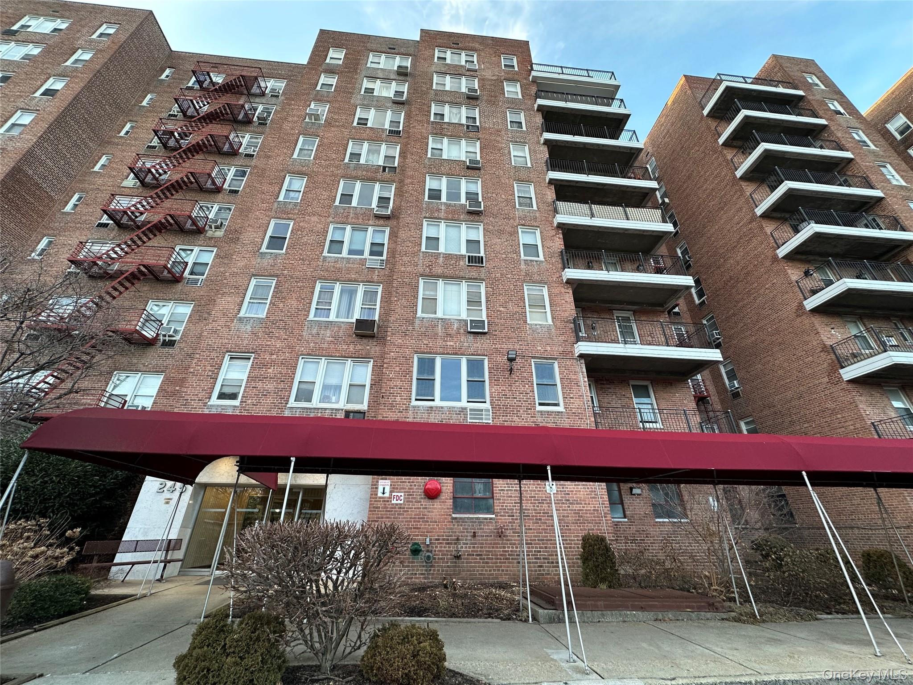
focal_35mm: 14
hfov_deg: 102.1
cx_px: 456
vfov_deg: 85.7
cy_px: 342
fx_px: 369
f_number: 2.2
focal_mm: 2.22
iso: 64
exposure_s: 1/99
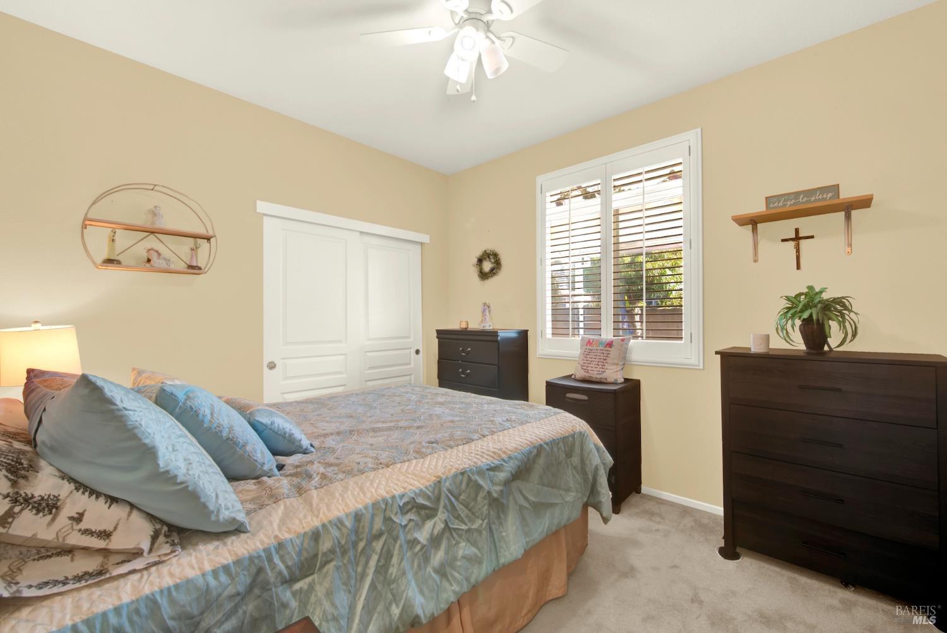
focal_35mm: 14
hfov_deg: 104.2
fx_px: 368
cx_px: 474
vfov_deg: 81.3
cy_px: 316
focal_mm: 14
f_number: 14
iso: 100
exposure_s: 1/2
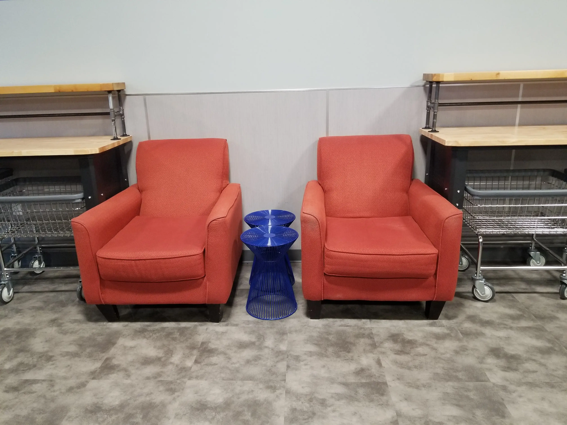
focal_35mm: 26
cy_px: 212
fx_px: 426
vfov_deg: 53.1
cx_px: 284
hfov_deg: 67.3
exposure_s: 1/50
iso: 200
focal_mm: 4.25
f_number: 1.7
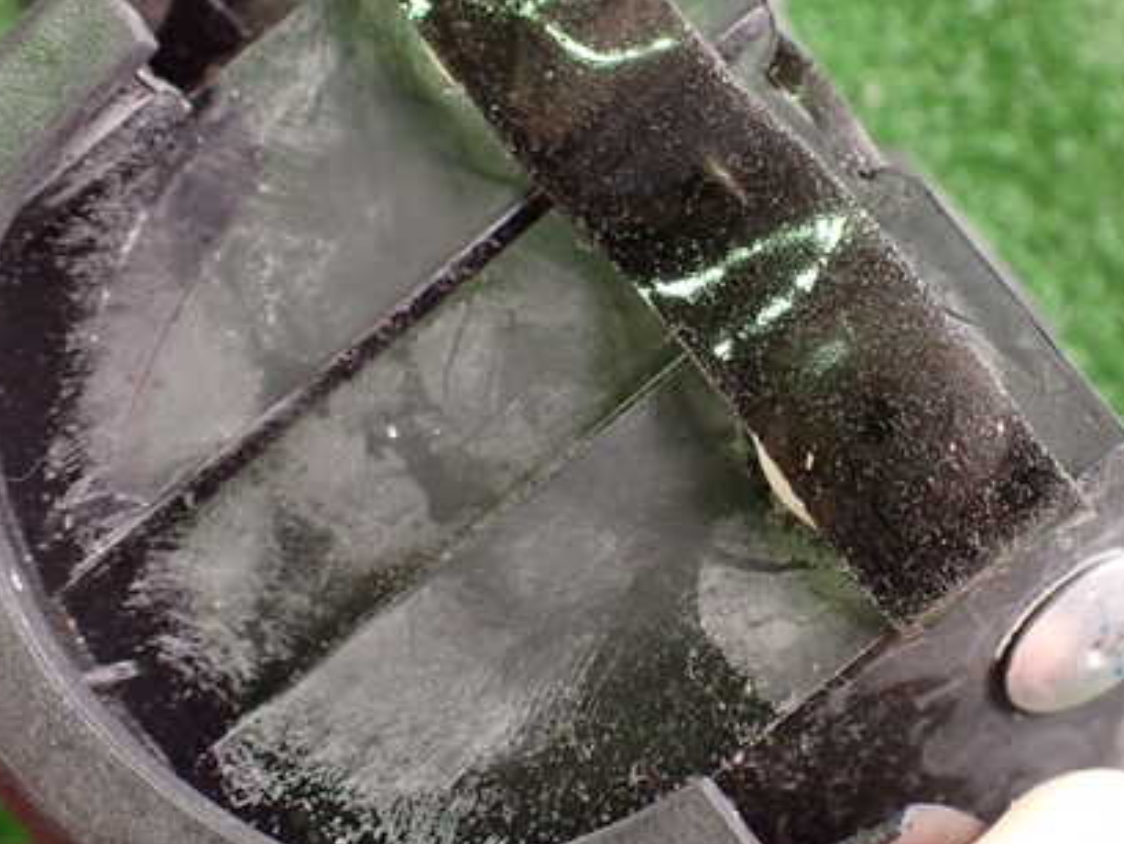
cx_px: 737
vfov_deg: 32.7
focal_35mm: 44
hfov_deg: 42.4
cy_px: 308
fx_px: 1429
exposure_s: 1/80
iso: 800
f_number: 2.3
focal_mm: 5.4
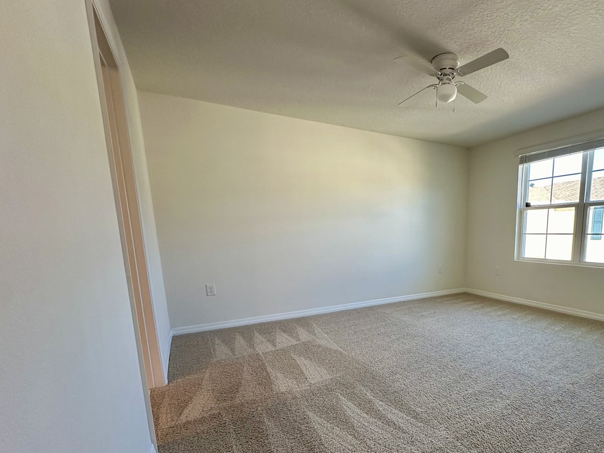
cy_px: 289
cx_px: 407
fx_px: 331
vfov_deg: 67.4
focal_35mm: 19
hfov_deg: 81.5
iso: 160
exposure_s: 1/120
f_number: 2.2
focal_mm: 2.22
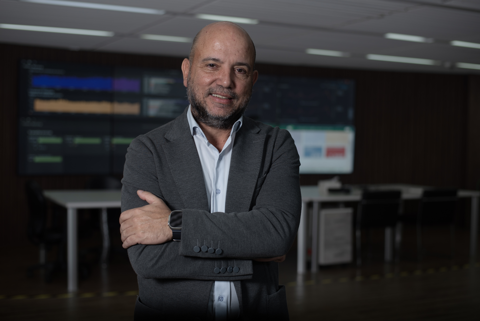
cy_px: 160
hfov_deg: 39.6
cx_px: 240
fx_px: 667
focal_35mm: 50
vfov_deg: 27.0
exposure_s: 1/250
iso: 100
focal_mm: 50
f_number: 2.8
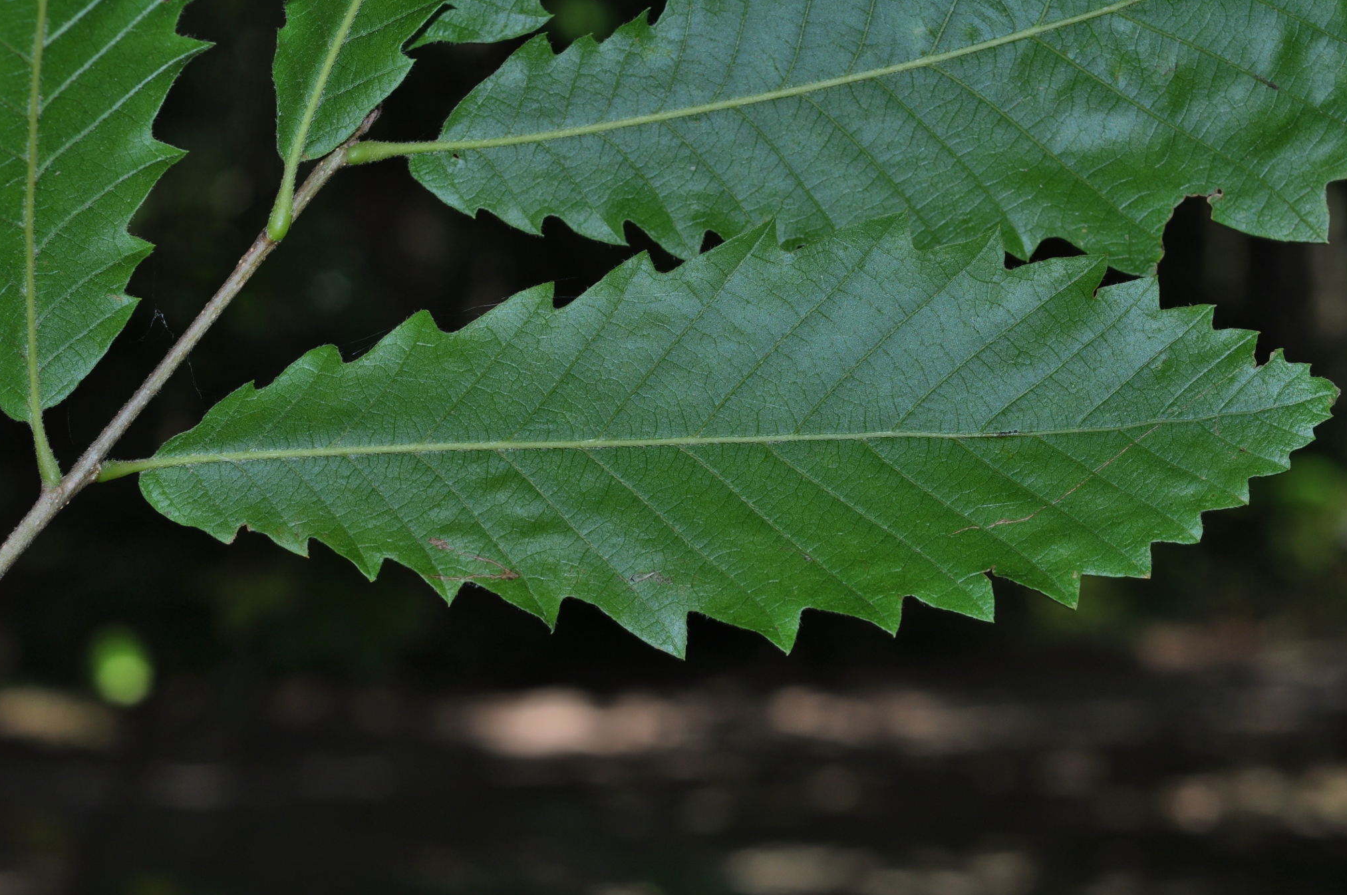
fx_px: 3401
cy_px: 450
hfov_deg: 22.4
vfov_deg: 15.0
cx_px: 674
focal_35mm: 91
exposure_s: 1/60
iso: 200
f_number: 11
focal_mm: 60
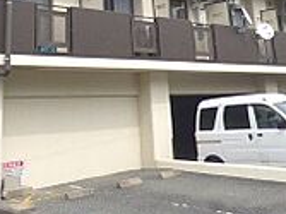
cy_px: -97
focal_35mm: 61
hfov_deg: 31.3
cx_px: 82
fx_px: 504
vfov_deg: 20.8
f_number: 2.8
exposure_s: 1/1300
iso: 100
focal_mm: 3.58
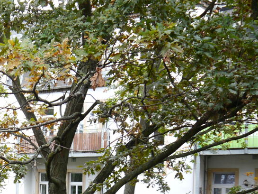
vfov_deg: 18.3
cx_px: -80
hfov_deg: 22.5
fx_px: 574
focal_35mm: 77
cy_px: 220
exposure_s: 1/160
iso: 160
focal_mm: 14
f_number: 3.5
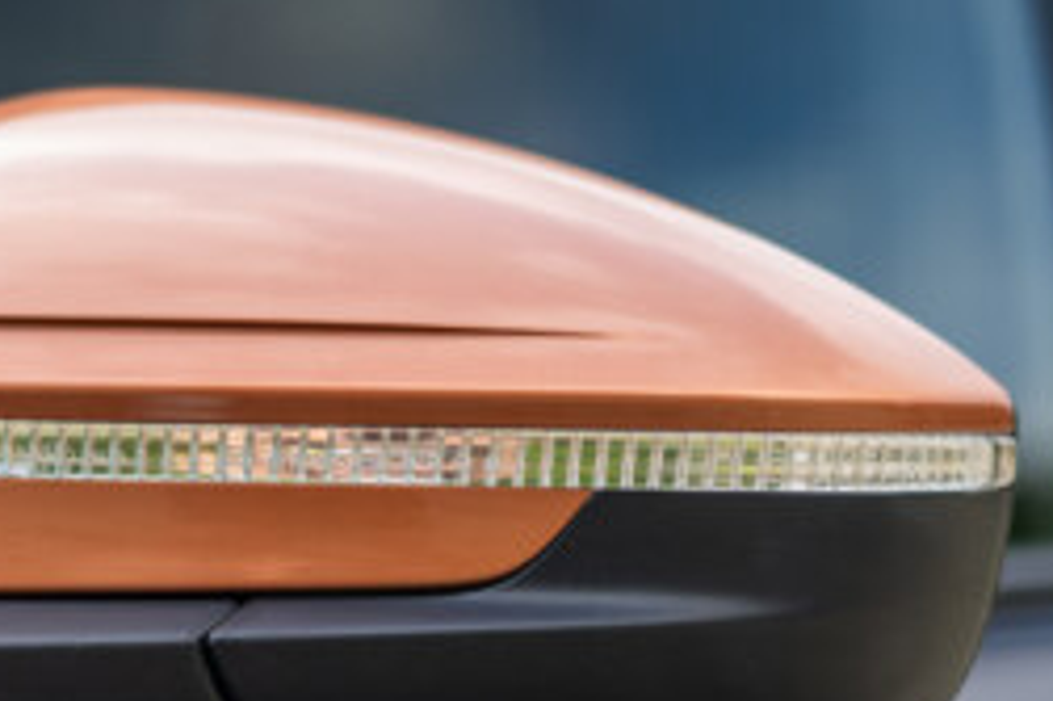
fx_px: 4472
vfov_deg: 9.0
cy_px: 424
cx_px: -59
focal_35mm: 153
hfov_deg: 13.2
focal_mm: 50
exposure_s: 1/500
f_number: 1.8
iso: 40
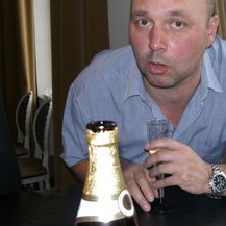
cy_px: 97
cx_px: 147
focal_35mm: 62
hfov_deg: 27.6
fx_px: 458
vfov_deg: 27.7
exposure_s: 1/60
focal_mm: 7.9
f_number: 2.8
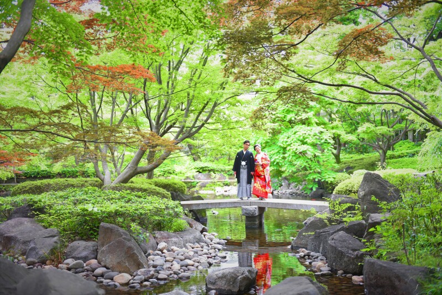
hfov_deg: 44.5
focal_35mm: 44
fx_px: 540
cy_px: 148
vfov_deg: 30.5
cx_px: 221
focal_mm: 44
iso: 1000
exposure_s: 1/400
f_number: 2.8
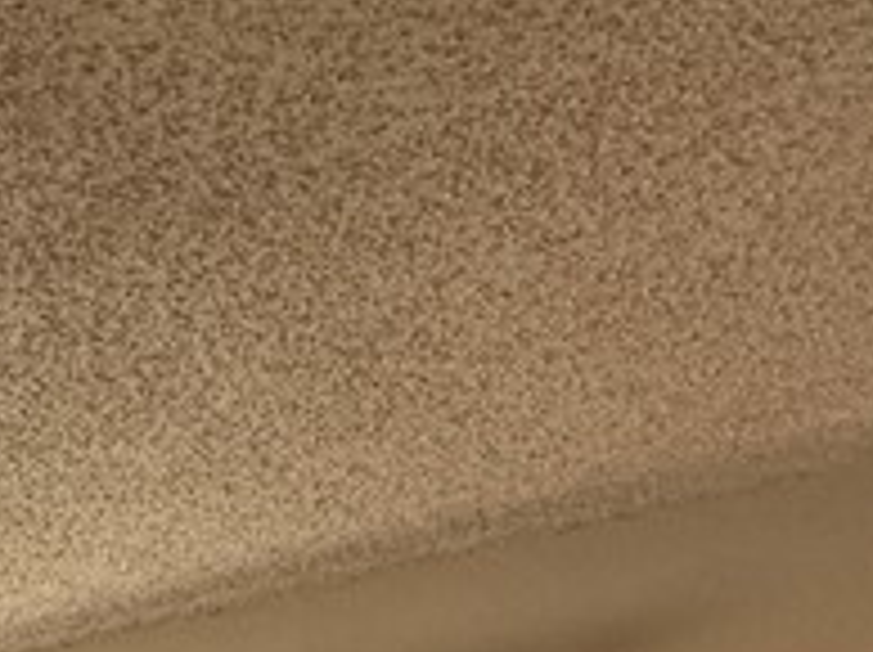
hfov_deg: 21.3
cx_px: -504
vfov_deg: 15.3
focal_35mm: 74
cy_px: 1362
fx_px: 1864
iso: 160
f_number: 2.2
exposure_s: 1/120
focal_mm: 2.22
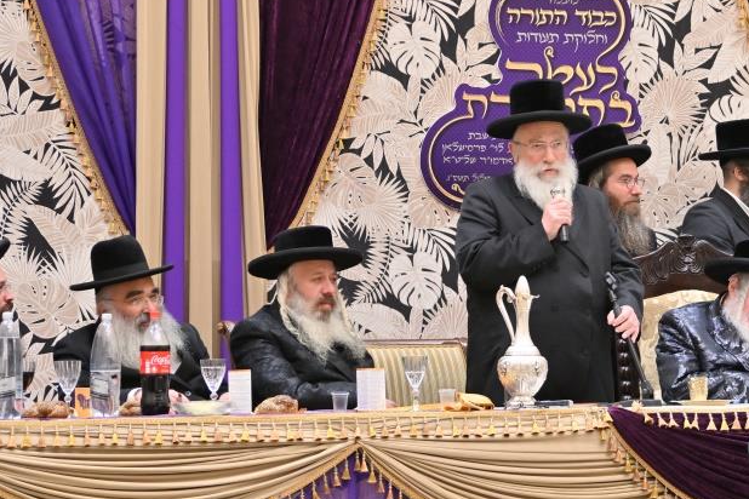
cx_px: 618
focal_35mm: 174
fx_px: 3620
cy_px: 144
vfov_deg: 7.9
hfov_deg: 11.8
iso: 500
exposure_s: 1/250
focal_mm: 70
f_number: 2.8
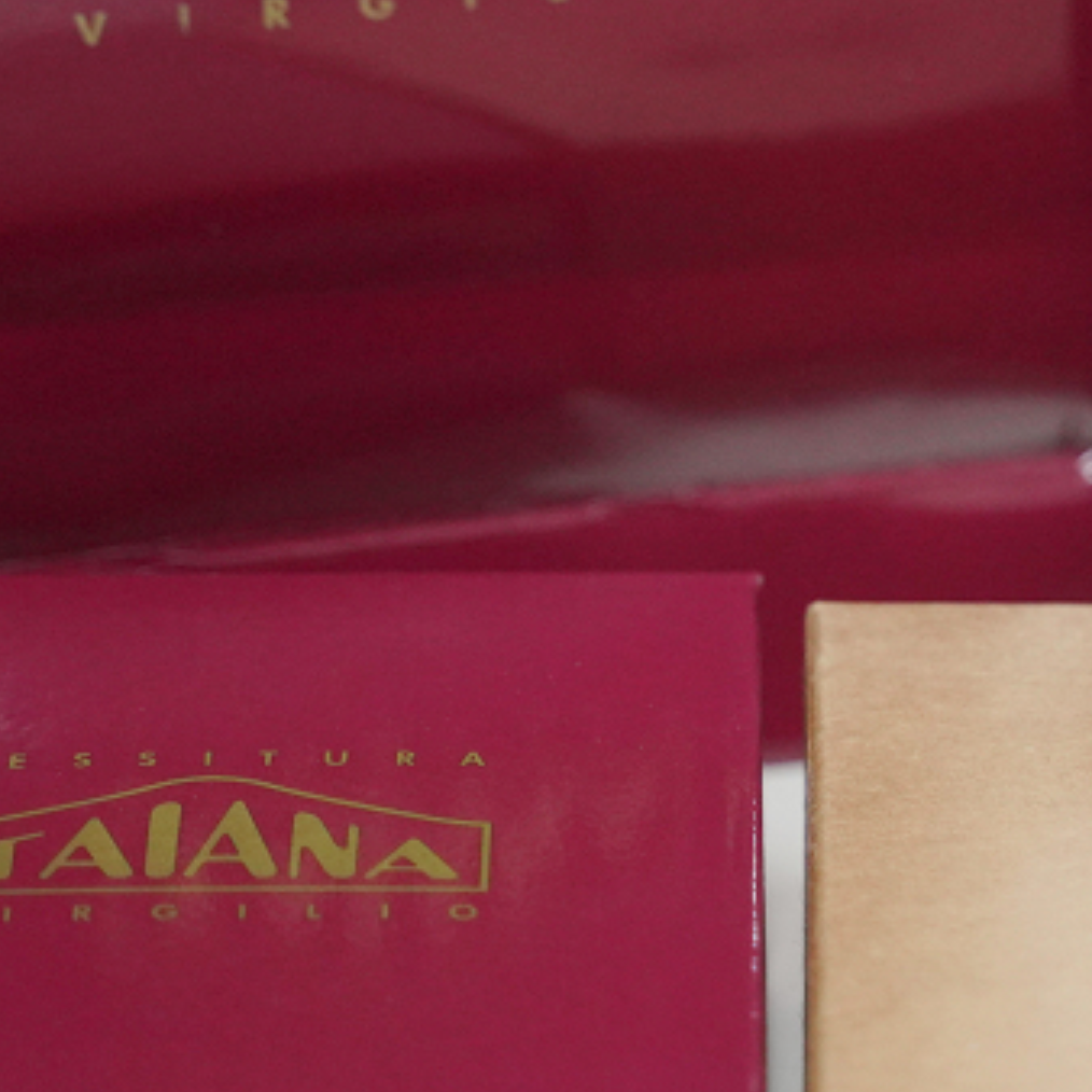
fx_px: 8066
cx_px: 1182
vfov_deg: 7.7
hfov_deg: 7.7
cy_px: 426
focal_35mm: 226
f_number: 2.8
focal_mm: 75
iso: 2500
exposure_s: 1/160
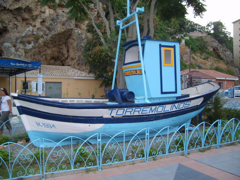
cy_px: 90
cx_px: 120
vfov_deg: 40.7
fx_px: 243
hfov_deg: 52.6
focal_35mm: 35
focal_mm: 5.8
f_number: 2.8
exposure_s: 1/45
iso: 170
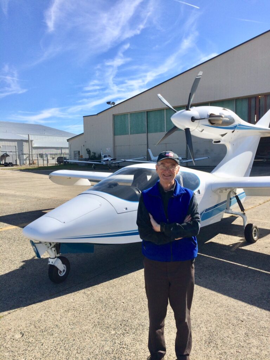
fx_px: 302
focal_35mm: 29
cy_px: 180
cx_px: 135
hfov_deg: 48.2
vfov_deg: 61.7
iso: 32
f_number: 2.2
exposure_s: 1/2415
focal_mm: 4.15
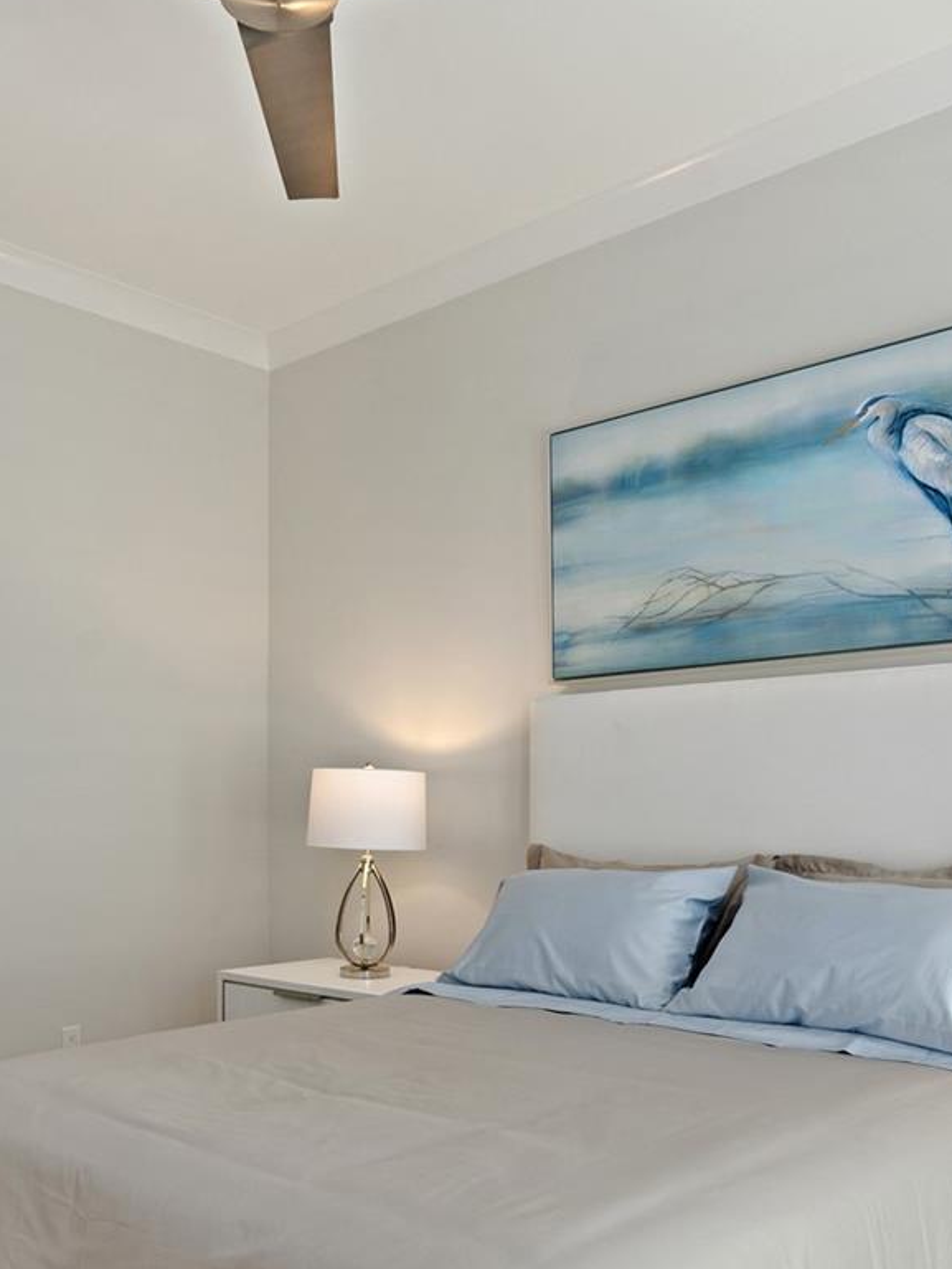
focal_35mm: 32
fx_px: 1173
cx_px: 340
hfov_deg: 43.7
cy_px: 805
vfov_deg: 56.0
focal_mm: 16
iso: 250
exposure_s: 1/13
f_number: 8
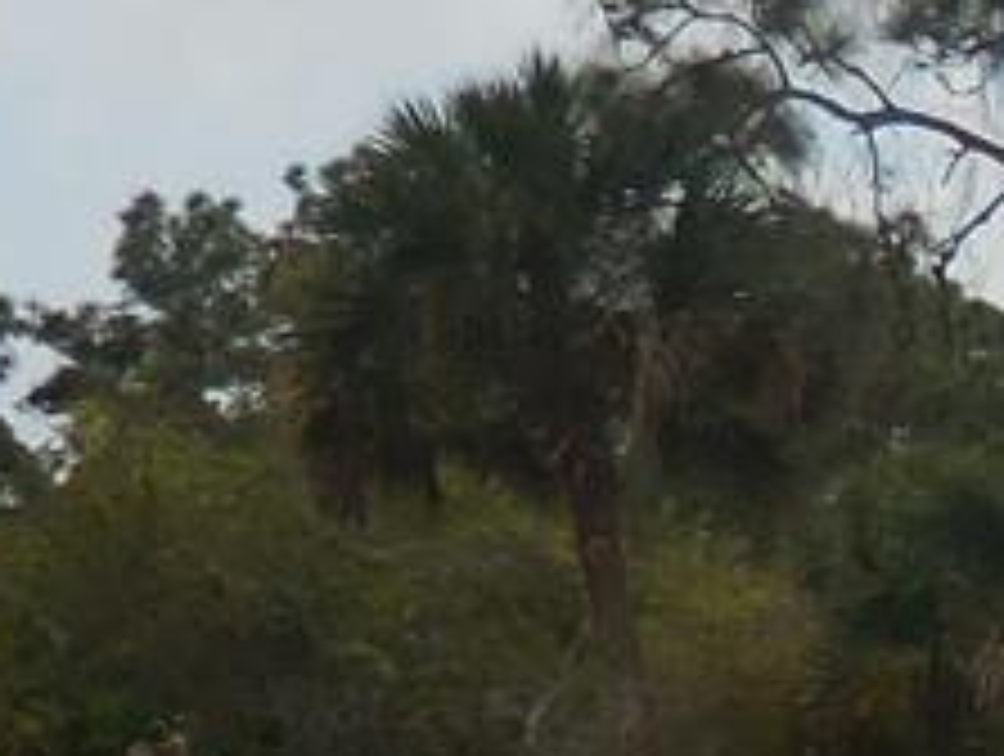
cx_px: 1886
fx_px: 5200
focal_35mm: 179
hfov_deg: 10.3
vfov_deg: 8.2
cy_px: 963
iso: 125
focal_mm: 4.5
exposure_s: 1/2000
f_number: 3.3
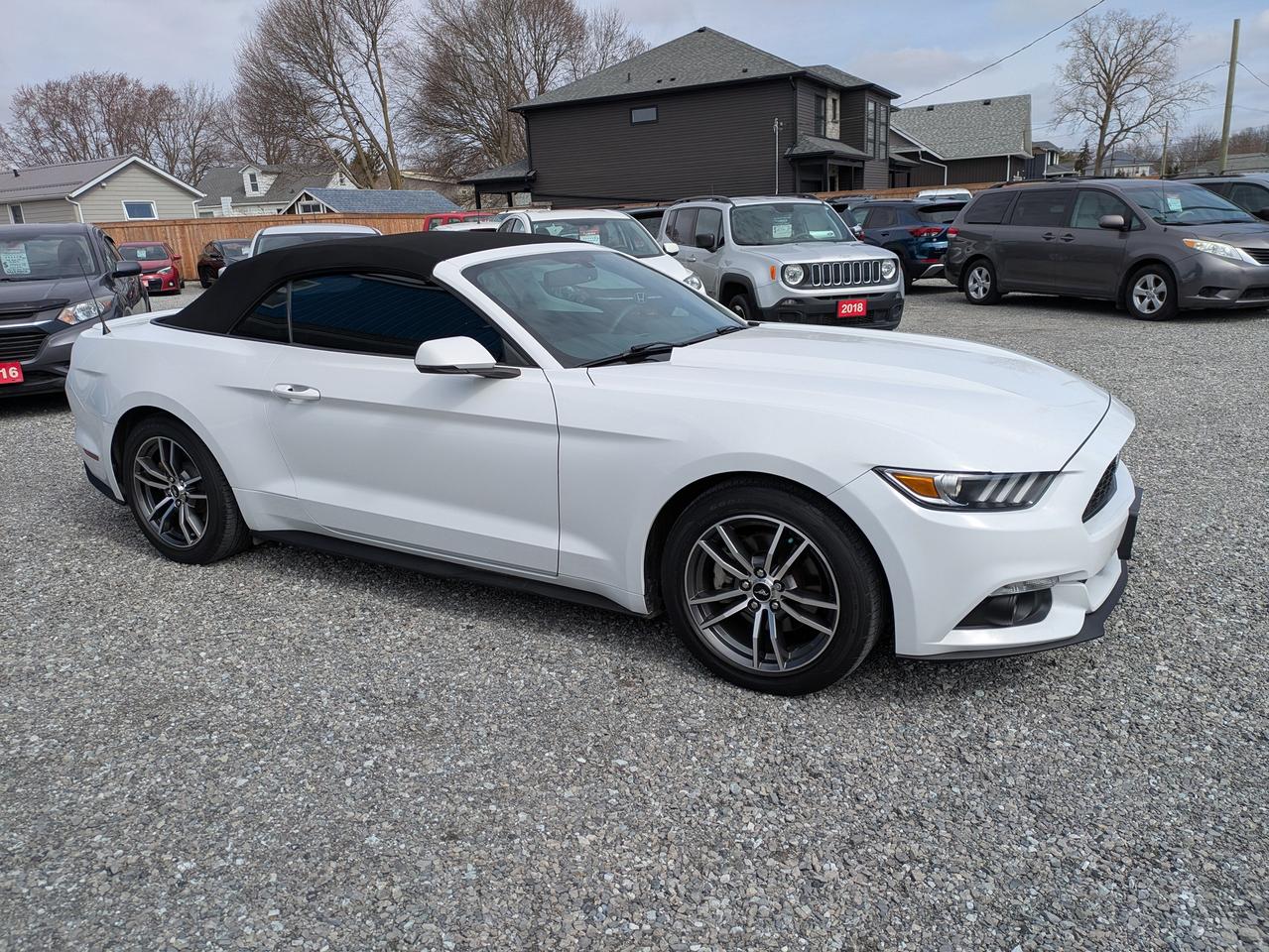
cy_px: 476
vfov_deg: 54.9
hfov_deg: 69.4
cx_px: 634
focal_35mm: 25
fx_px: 917
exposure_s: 1/2959
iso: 47
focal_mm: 5.43
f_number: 1.89
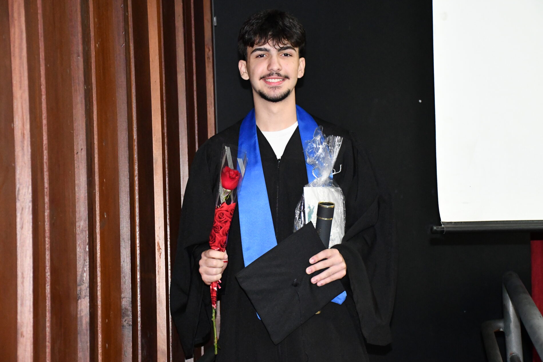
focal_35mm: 79
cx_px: 275
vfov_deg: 17.3
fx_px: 1191
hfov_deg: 25.7
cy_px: 180
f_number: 4.8
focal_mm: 52
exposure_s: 1/60
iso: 6400
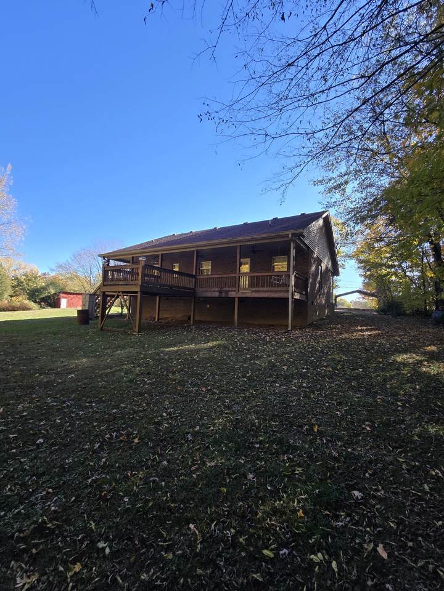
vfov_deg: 106.2
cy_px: 296
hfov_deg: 89.9
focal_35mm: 13
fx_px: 222
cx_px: 222
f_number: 2.2
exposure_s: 1/515
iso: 50
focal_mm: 2.2
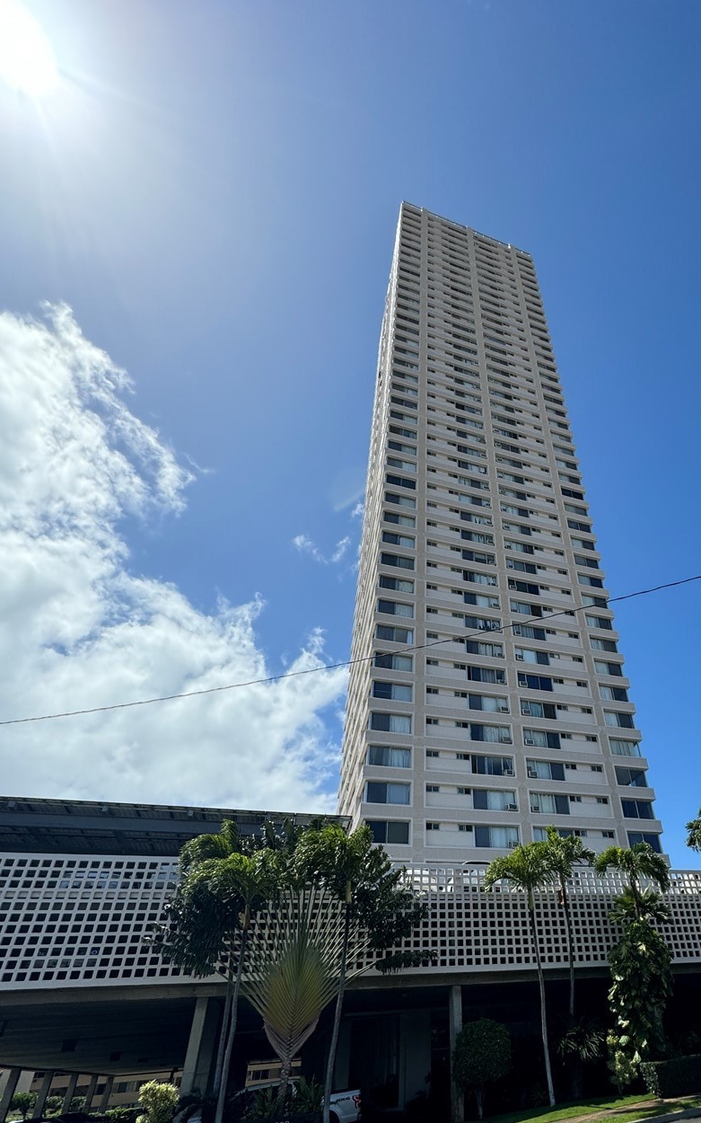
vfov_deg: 86.3
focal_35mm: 19
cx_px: 519
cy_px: 700
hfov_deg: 59.2
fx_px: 581
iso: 50
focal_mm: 2.22
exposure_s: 1/1709
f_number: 2.2
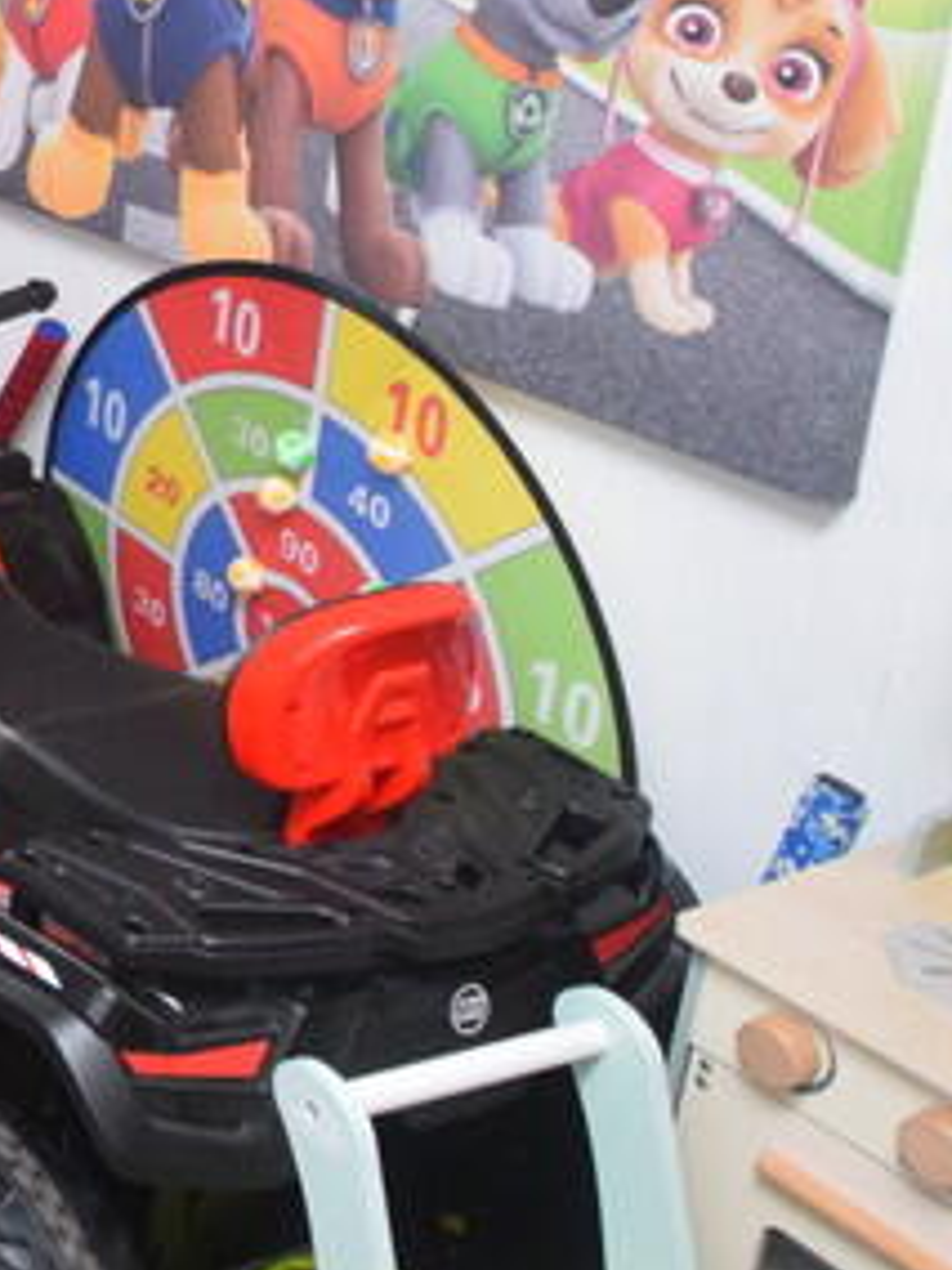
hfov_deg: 20.9
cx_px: -688
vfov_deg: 35.2
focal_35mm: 52
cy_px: 195
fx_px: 1907
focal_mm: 10
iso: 1800
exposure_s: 1/60
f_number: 4.5
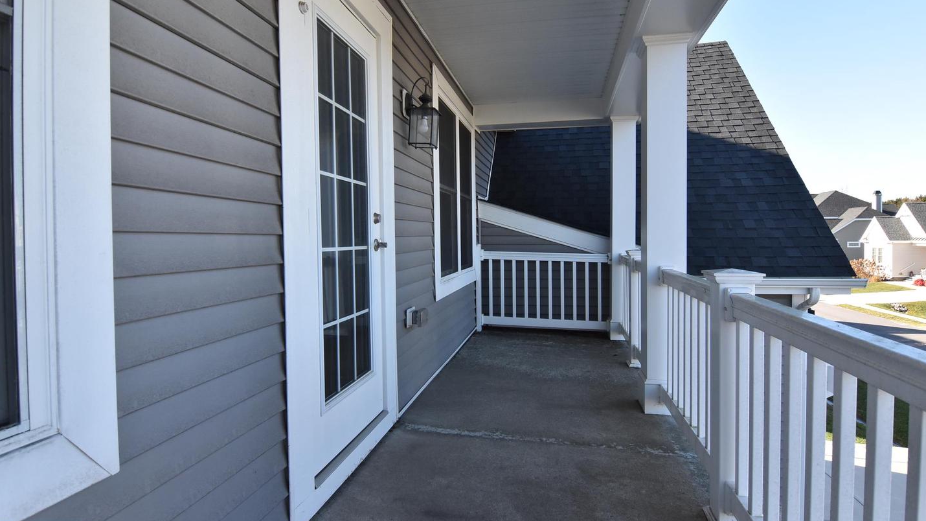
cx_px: 465
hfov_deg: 89.6
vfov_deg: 58.3
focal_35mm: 19
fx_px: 466
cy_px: 246
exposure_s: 1/400
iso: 800
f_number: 10
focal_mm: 12
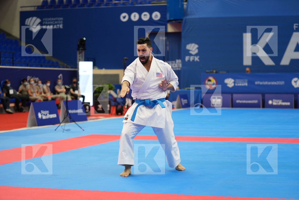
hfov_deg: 24.5
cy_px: 100
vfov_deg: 16.5
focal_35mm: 83
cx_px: 150
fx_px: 689
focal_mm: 83
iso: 1000
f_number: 2.8
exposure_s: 1/500
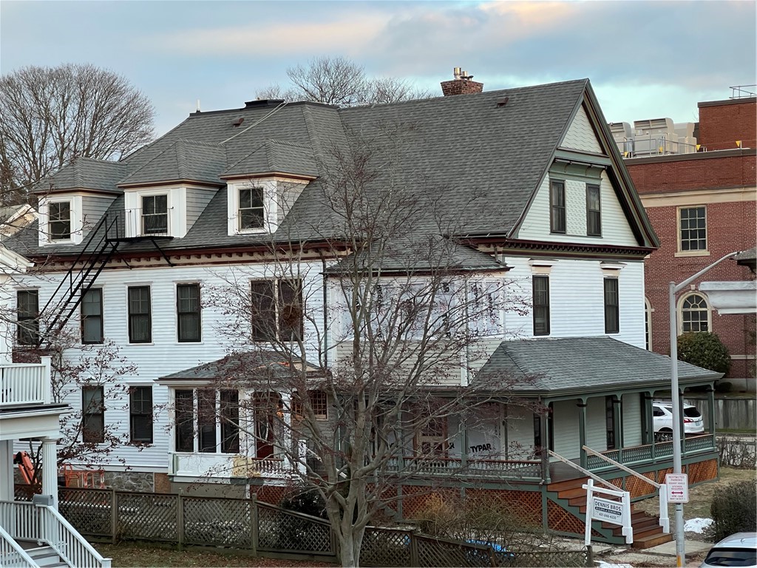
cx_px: 378
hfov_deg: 25.3
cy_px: 284
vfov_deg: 19.1
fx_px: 1684
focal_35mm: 77
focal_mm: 9
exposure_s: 1/120
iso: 200
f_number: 2.8
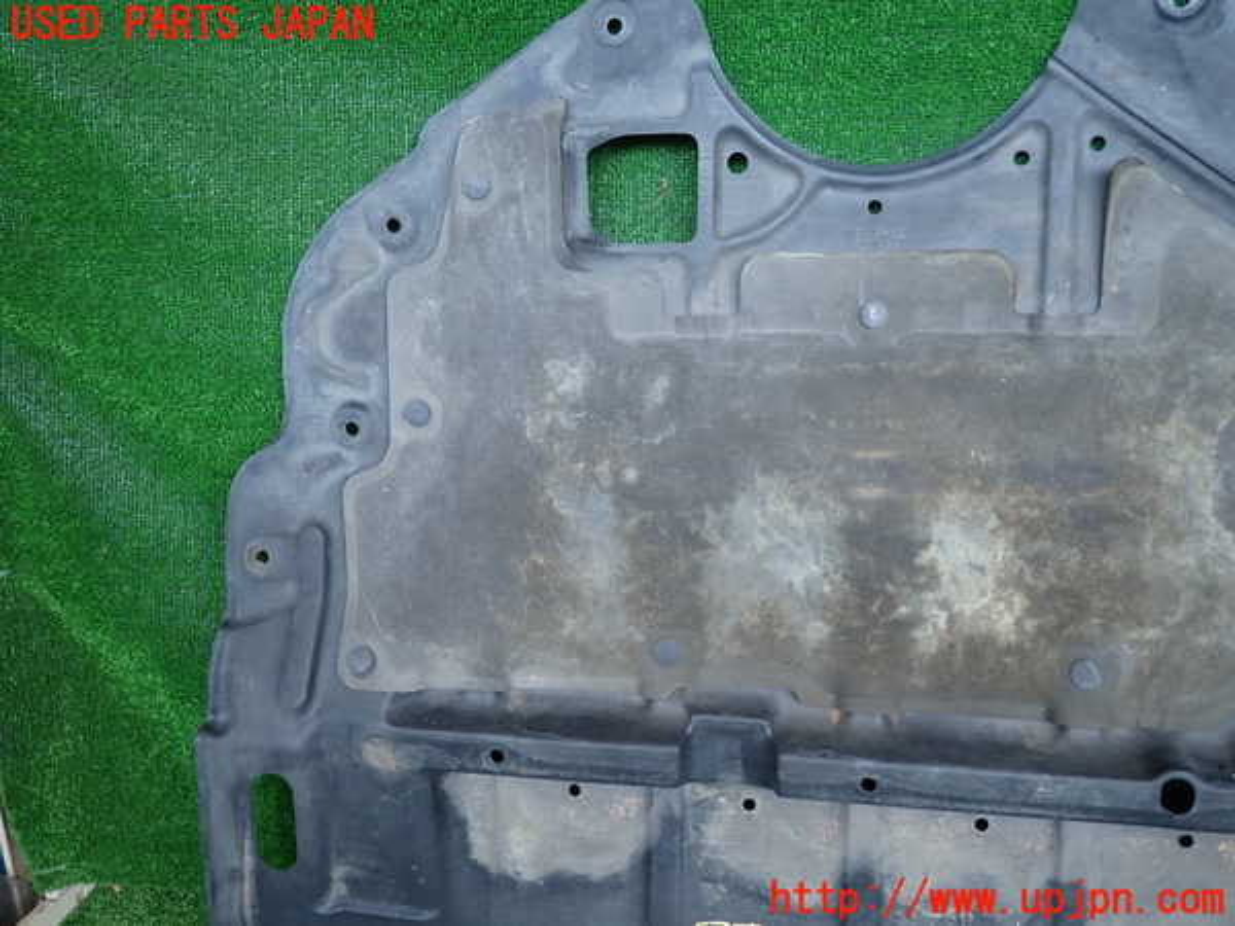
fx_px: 892
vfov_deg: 54.9
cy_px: 463
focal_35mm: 25
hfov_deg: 69.4
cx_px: 618
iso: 200
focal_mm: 4.5
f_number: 2
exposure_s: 1/100
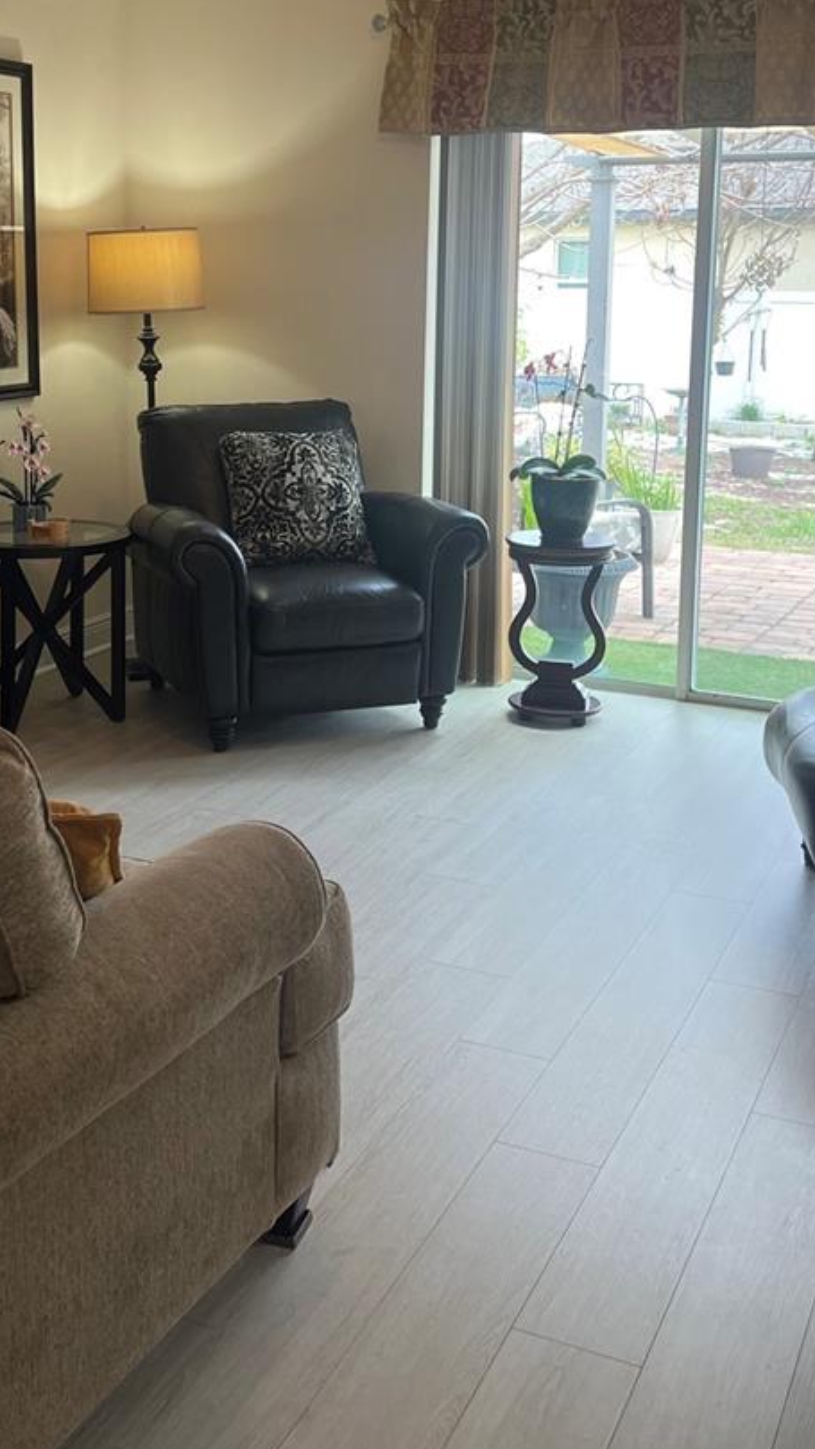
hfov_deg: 28.2
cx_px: 301
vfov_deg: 47.5
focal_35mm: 42
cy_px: 469
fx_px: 1614
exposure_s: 1/120
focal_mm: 5.7
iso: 64
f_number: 1.5
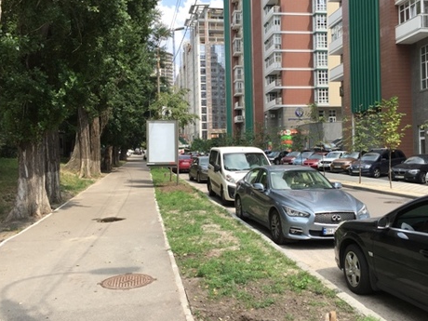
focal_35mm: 35
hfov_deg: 52.6
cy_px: 154
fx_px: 433
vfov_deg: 40.7
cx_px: 225
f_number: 2.2
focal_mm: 4.15
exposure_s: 1/964
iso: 32
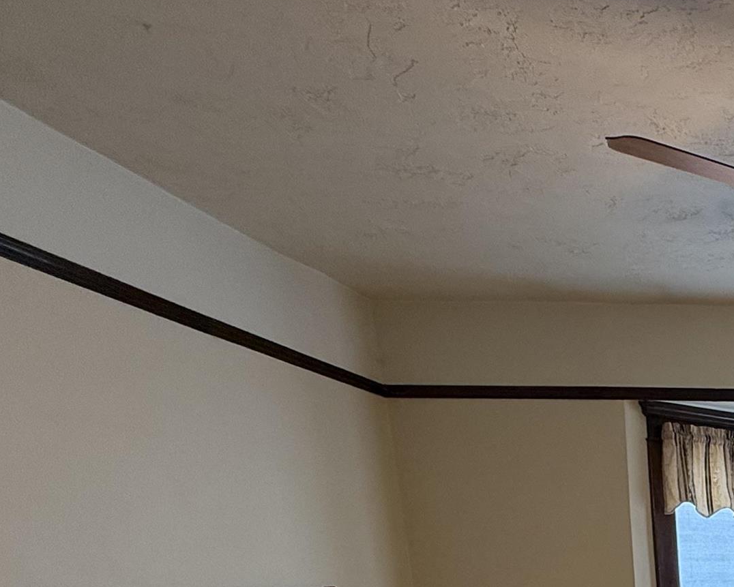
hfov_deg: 36.9
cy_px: 775
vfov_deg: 29.9
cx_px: 862
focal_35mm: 39
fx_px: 847
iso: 160
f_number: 2.2
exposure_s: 1/120
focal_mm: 2.22
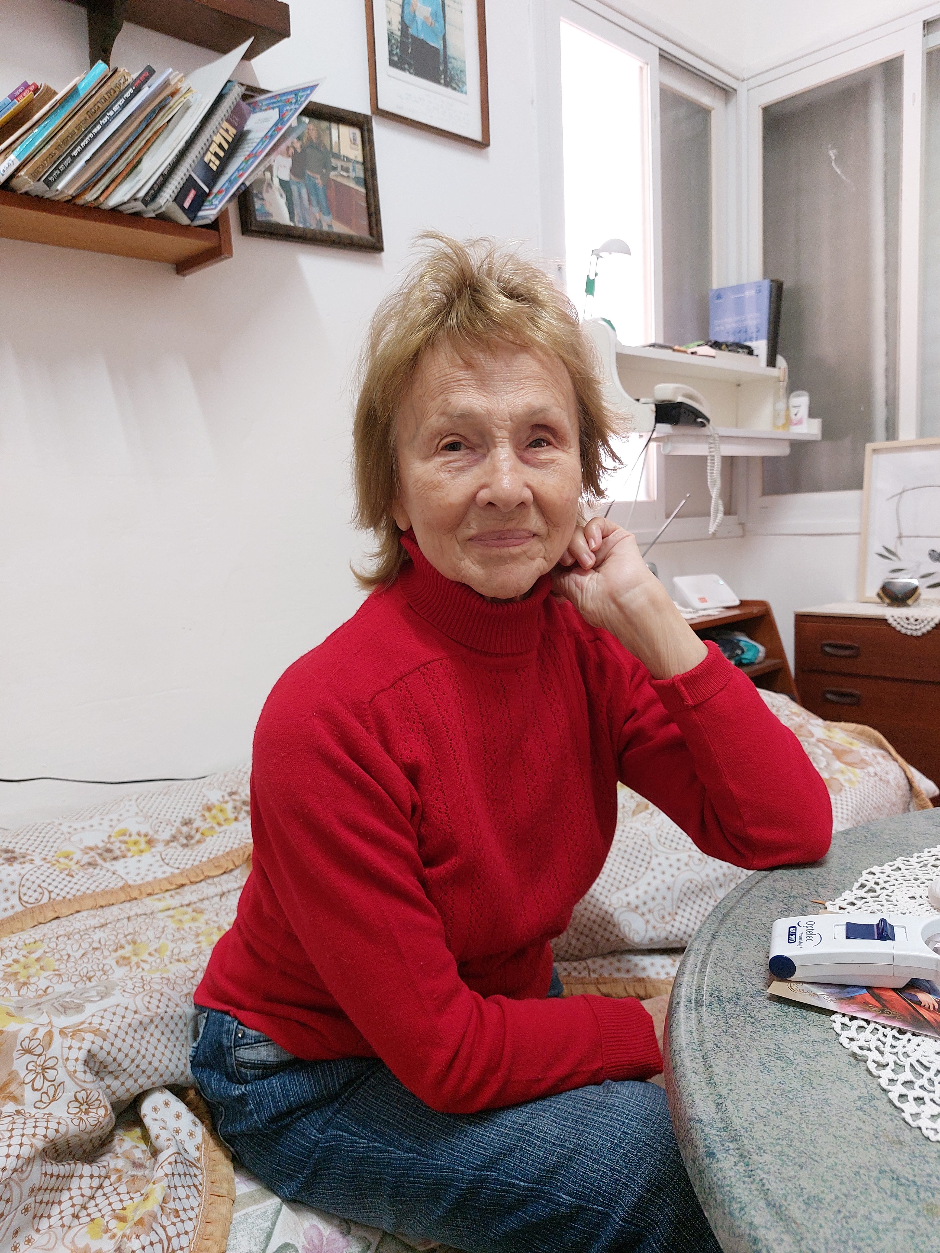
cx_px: 470
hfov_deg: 56.8
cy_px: 626
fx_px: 869
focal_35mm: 24
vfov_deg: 71.6
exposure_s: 1/50
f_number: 1.8
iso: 320
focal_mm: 5.23
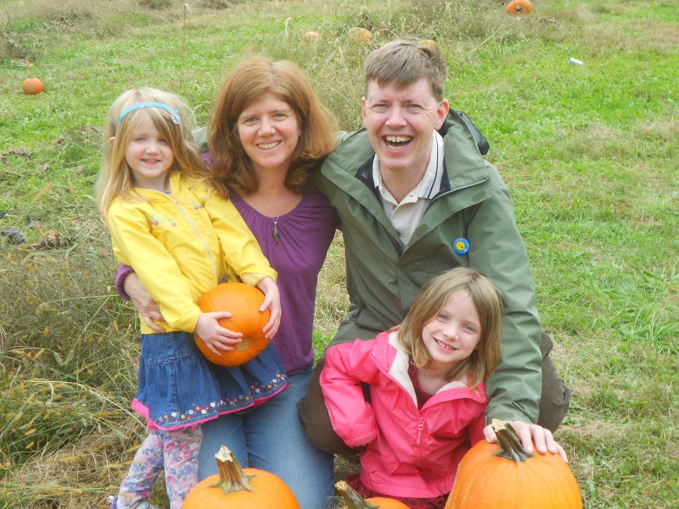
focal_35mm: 56
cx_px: 340
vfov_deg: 26.1
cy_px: 254
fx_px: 1098
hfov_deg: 34.3
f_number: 4.9
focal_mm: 10
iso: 80
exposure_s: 1/100
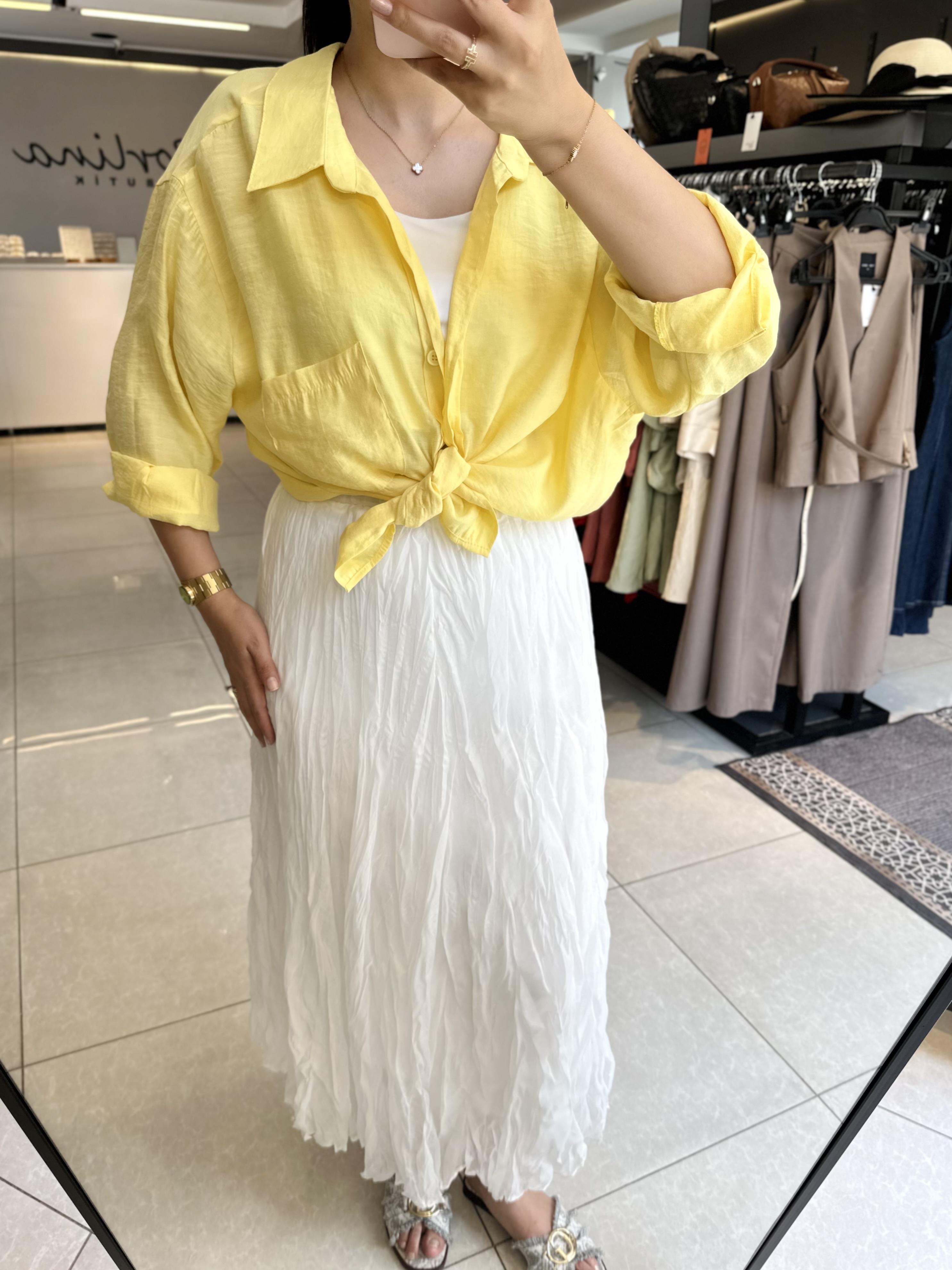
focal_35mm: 24
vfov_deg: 71.6
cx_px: 476
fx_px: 880
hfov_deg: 56.8
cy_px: 635
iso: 64
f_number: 1.78
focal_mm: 6.86
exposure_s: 1/239
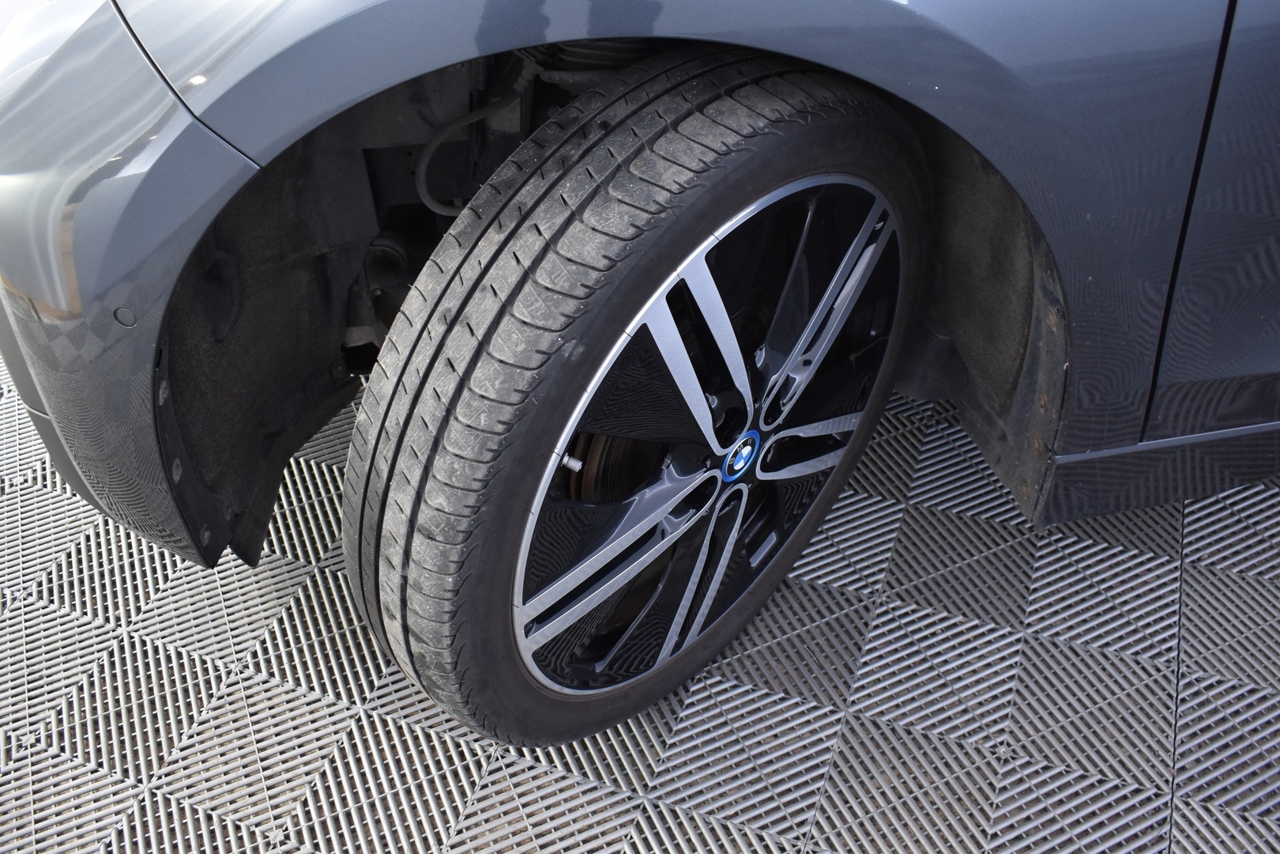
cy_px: 427
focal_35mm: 33
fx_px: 1173
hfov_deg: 57.2
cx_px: 640
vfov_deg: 40.0
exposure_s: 1/15
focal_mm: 22
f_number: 5
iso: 1250
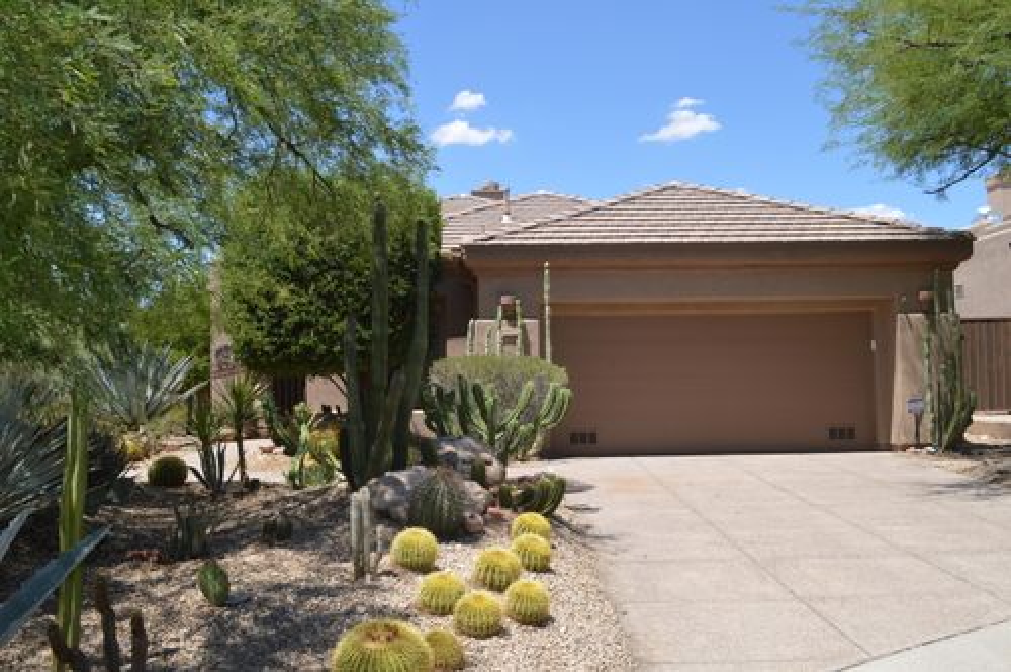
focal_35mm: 36
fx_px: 1010
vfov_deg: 36.8
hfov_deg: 53.2
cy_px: 336
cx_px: 506
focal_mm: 24
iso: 100
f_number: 7.1
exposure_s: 1/200
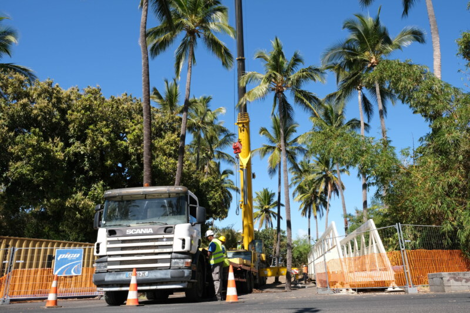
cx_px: 235
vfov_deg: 47.9
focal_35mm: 27
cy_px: 156
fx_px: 352
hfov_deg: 67.4
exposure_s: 1/200
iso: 160
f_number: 8
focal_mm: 18
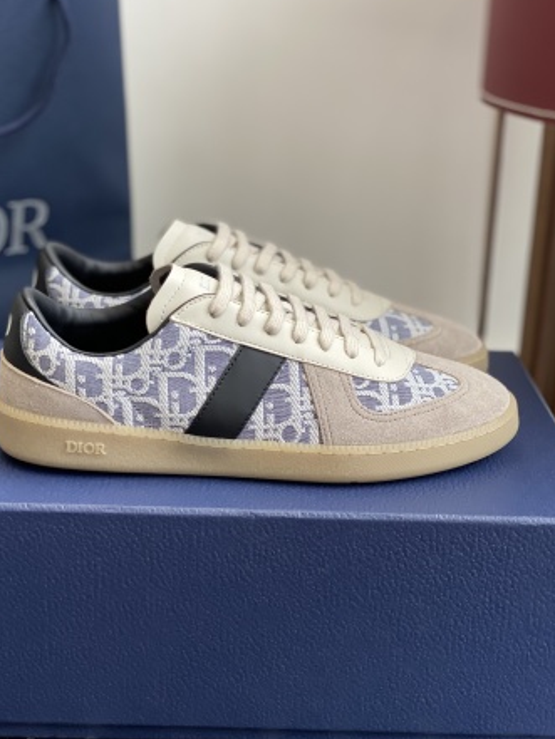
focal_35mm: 59
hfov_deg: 24.8
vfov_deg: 32.7
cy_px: 367
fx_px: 1261
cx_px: 247
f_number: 2
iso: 25
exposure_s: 1/122
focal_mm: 6
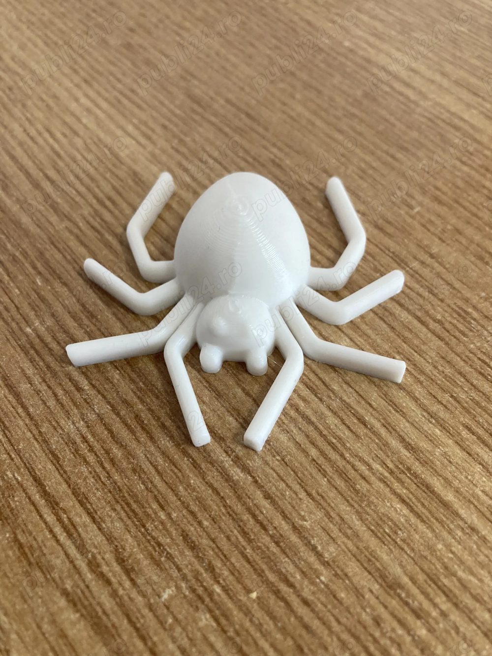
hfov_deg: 49.7
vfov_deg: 63.5
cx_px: 246
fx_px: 531
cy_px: 328
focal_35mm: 28
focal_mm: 3.99
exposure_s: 1/60
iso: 160
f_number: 1.8
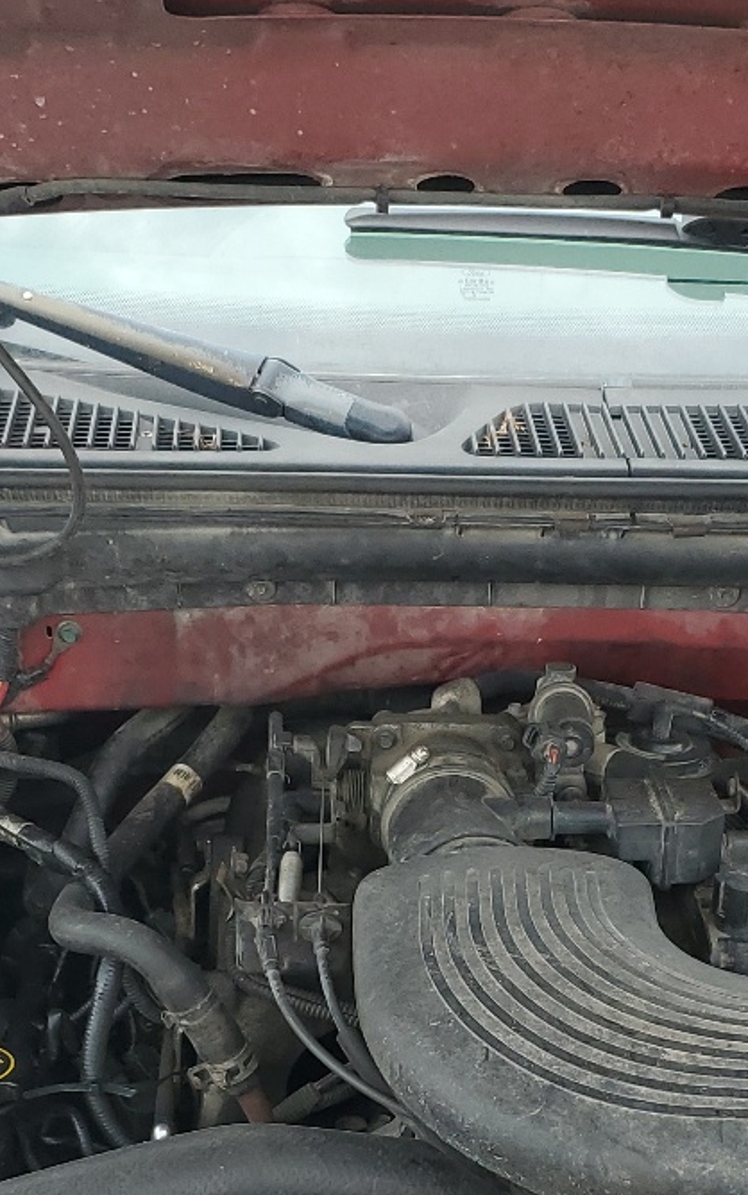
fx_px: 2151
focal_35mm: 66
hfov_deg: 19.6
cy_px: 1064
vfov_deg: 29.8
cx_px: 551
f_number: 1.5
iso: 50
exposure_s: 1/417
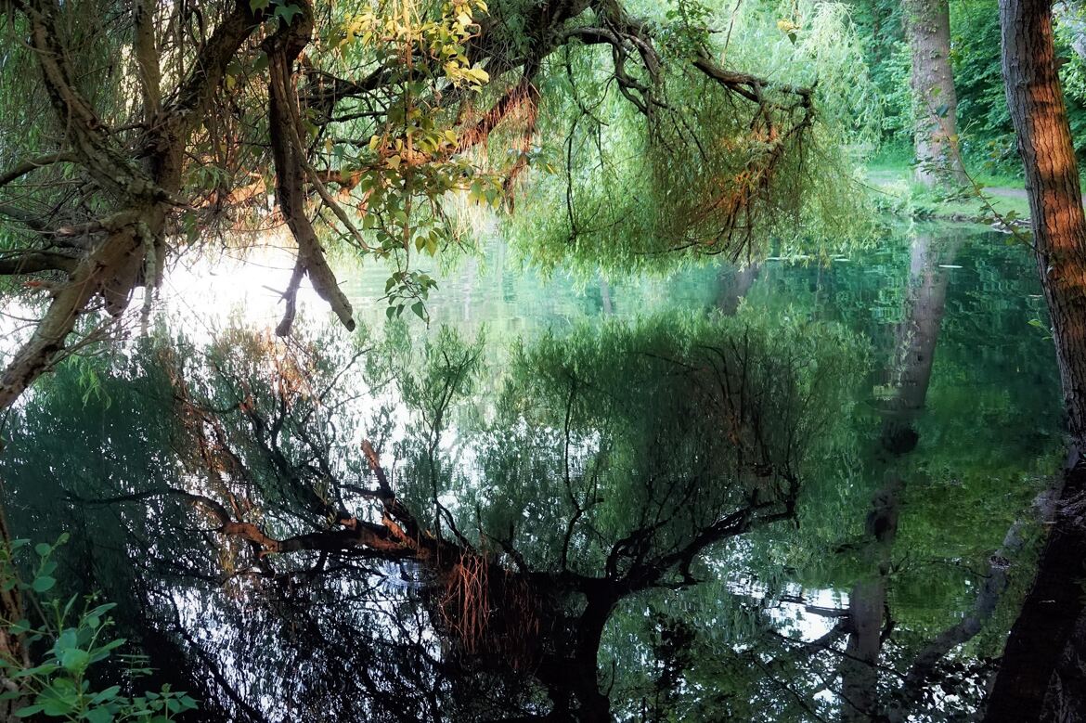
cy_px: 362
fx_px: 1236
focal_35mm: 41
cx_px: 543
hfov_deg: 47.4
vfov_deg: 32.6
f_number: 3.2
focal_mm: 15.17
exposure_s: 1/50
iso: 640
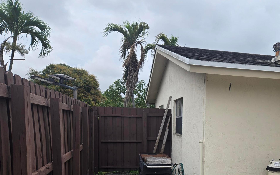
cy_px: 143
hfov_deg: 50.5
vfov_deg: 33.3
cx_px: 211
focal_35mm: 37
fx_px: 282
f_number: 1.8
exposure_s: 1/180
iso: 32
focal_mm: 5.4
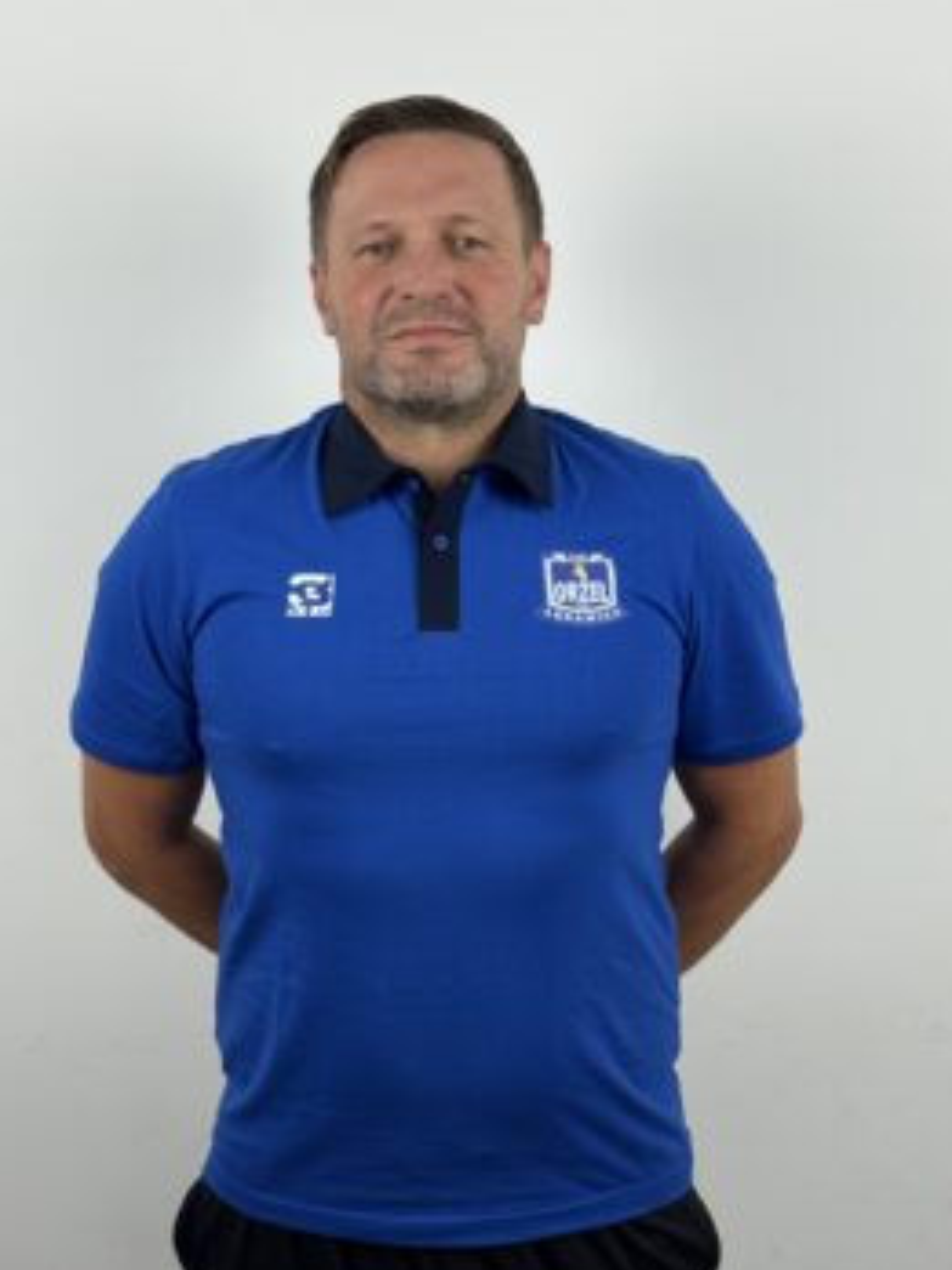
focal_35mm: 57
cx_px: 434
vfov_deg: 33.8
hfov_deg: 25.6
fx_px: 2090
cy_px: 703
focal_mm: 6.76
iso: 80
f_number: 1.78
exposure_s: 1/100
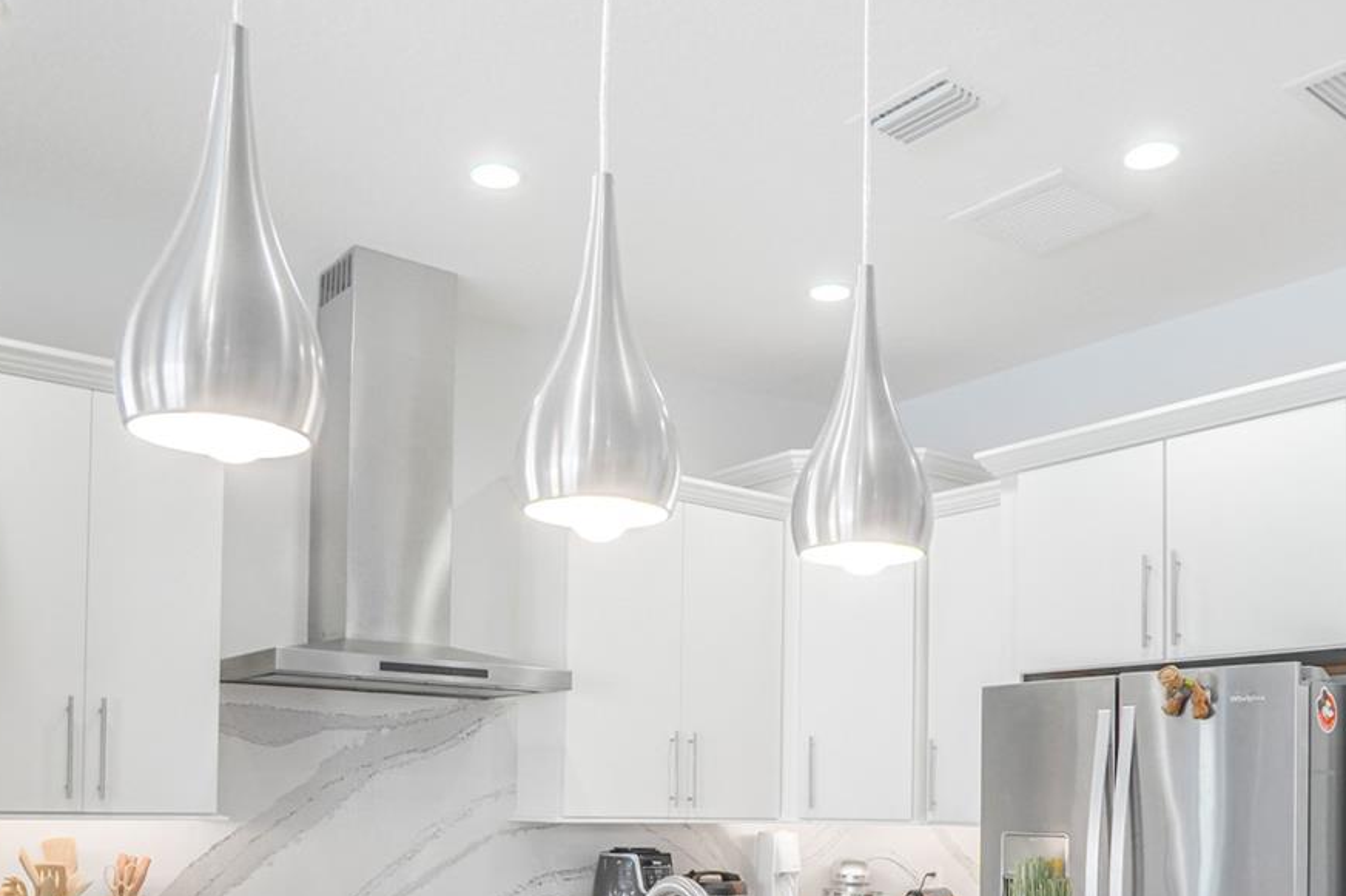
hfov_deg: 57.2
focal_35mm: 33
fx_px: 1233
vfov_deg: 37.7
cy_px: 776
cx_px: 668
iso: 100
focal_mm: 12
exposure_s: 1/50
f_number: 2.5
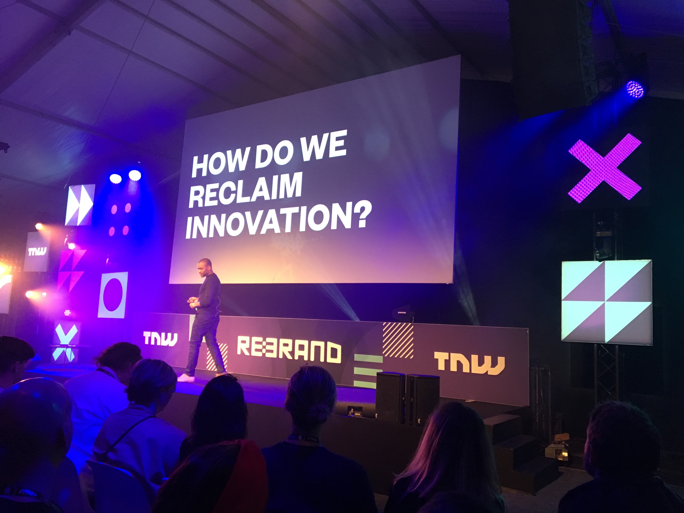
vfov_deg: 48.2
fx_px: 573
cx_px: 342
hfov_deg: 61.7
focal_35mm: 29
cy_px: 256
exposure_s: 1/33
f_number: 2.2
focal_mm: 4.15
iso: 200
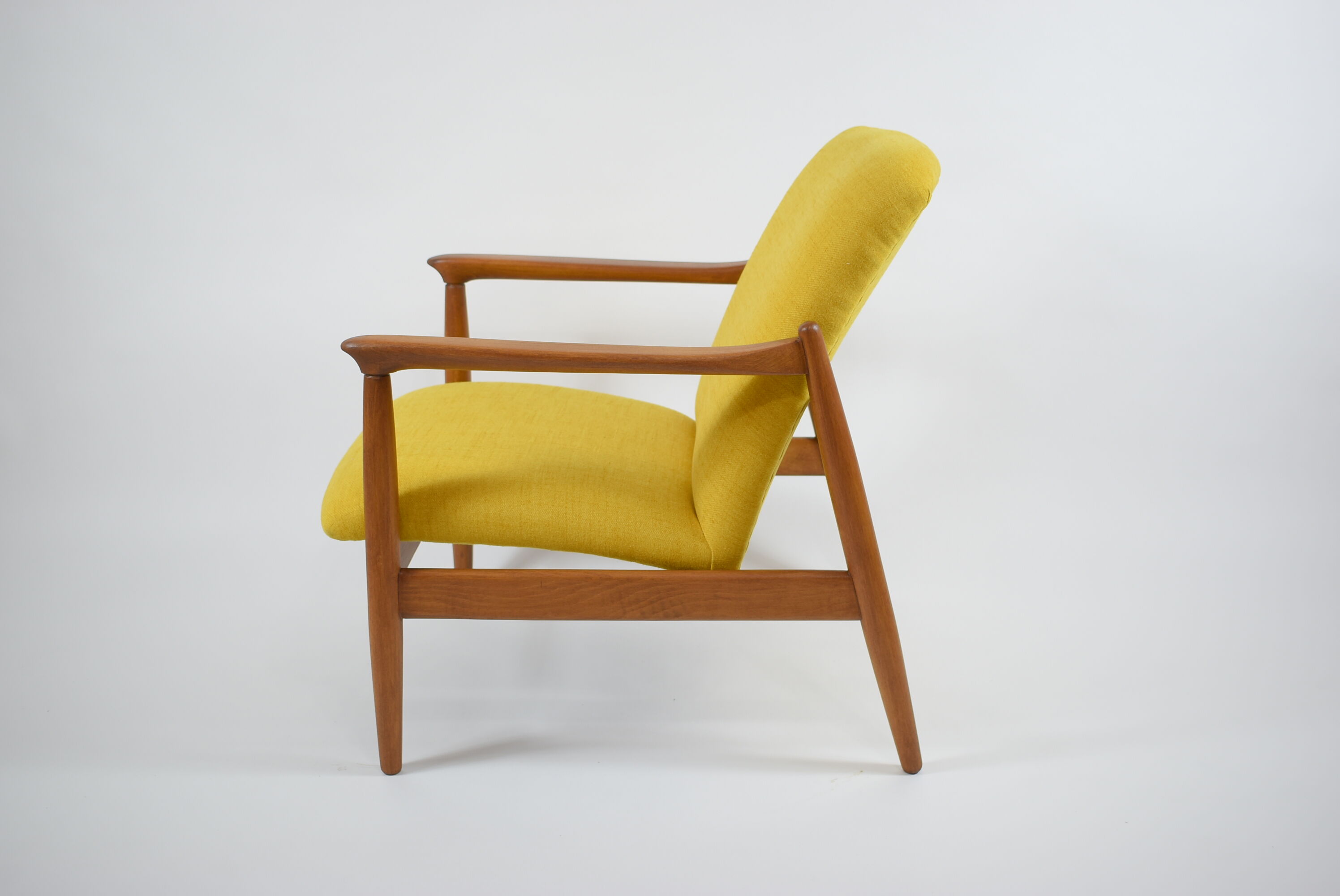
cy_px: 448
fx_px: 1509
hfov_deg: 47.9
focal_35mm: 40
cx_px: 670
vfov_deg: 33.1
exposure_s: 1/20
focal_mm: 27
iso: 100
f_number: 4
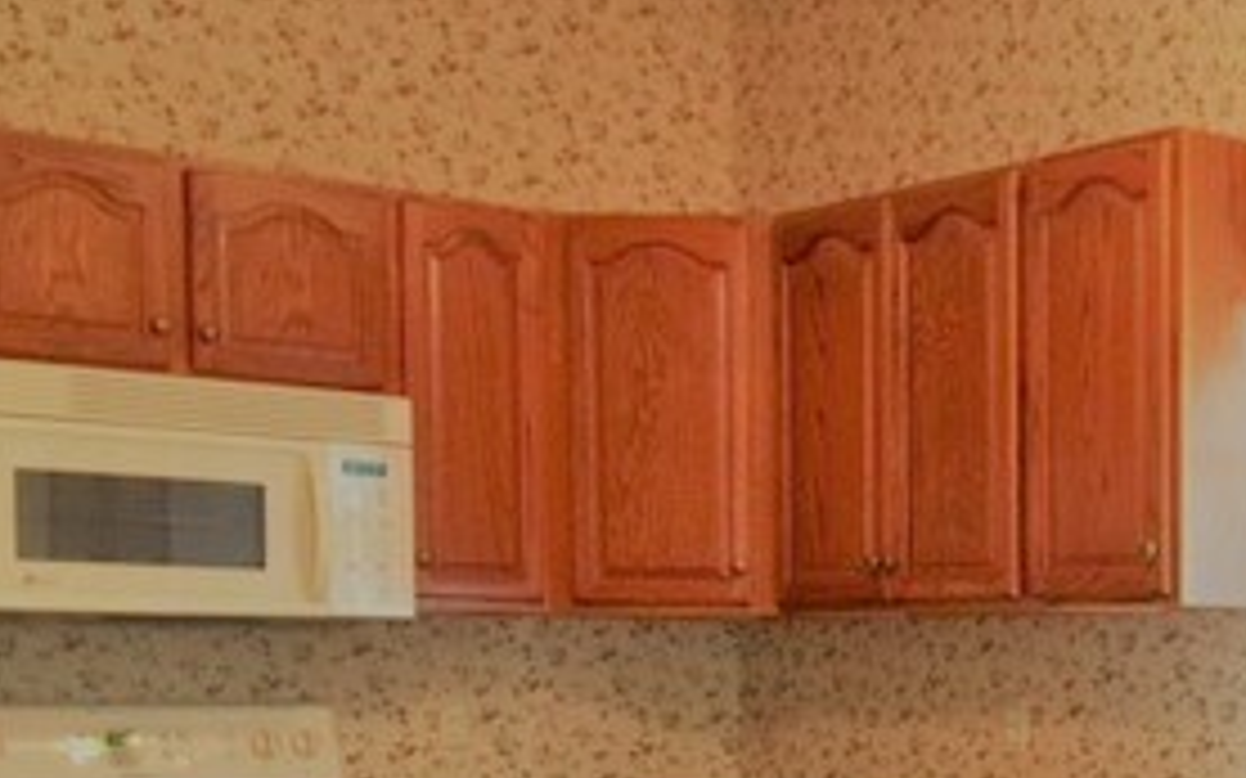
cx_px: 1277
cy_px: 836
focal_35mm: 71
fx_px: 2410
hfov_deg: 27.2
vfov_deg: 17.8
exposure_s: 1/30
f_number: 2.2
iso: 40
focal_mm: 4.15
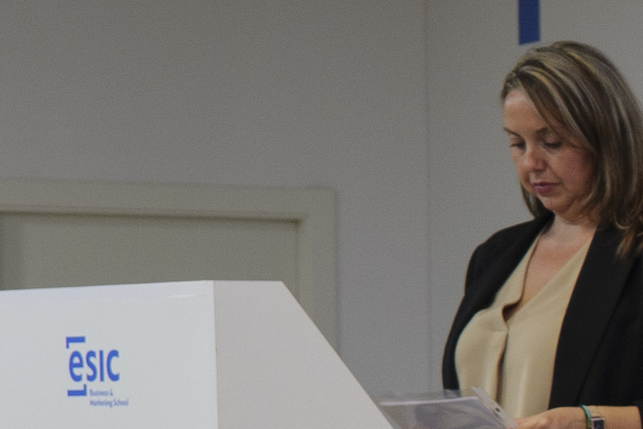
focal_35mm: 214
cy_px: 567
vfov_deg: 6.4
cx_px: 1694
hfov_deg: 8.5
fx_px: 3822
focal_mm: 35
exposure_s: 1/40
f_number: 4
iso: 1000
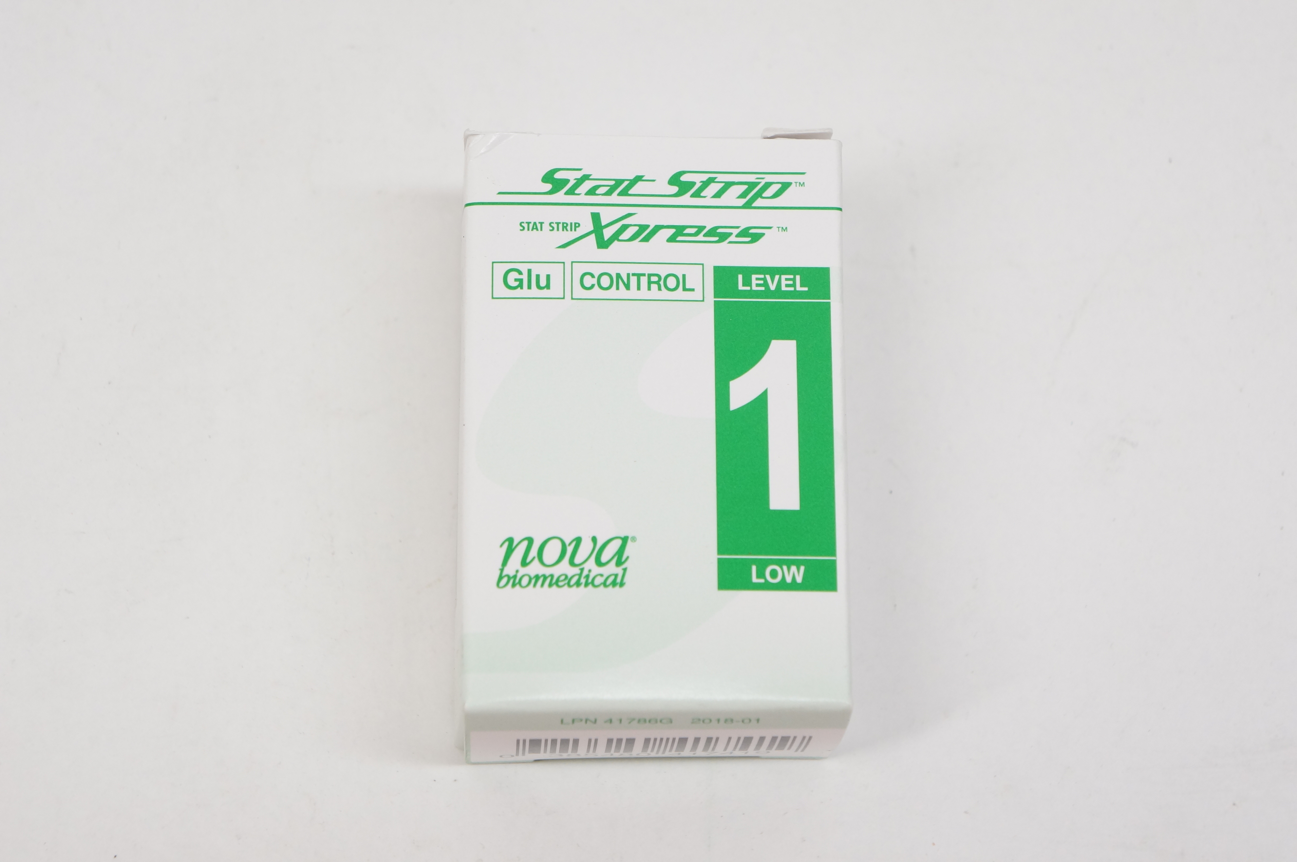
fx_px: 2969
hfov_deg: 24.6
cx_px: 648
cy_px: 431
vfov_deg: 16.5
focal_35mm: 82
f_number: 7.1
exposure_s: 1/125
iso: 800
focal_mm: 55
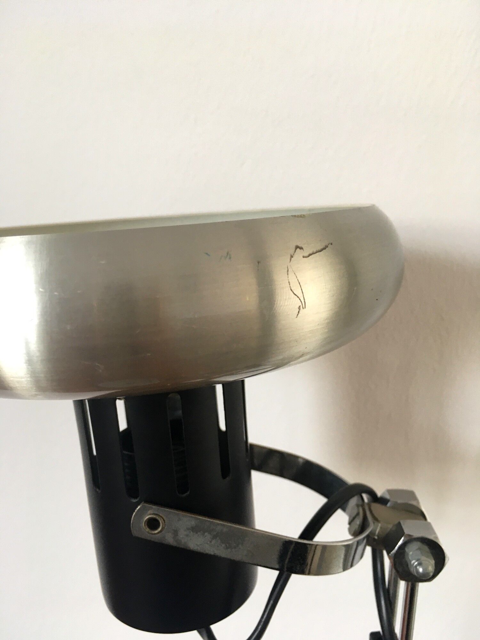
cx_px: 240
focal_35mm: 29
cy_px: 320
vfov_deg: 61.7
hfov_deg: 48.2
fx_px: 536
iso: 100
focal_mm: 4.15
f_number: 2.2
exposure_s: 1/33
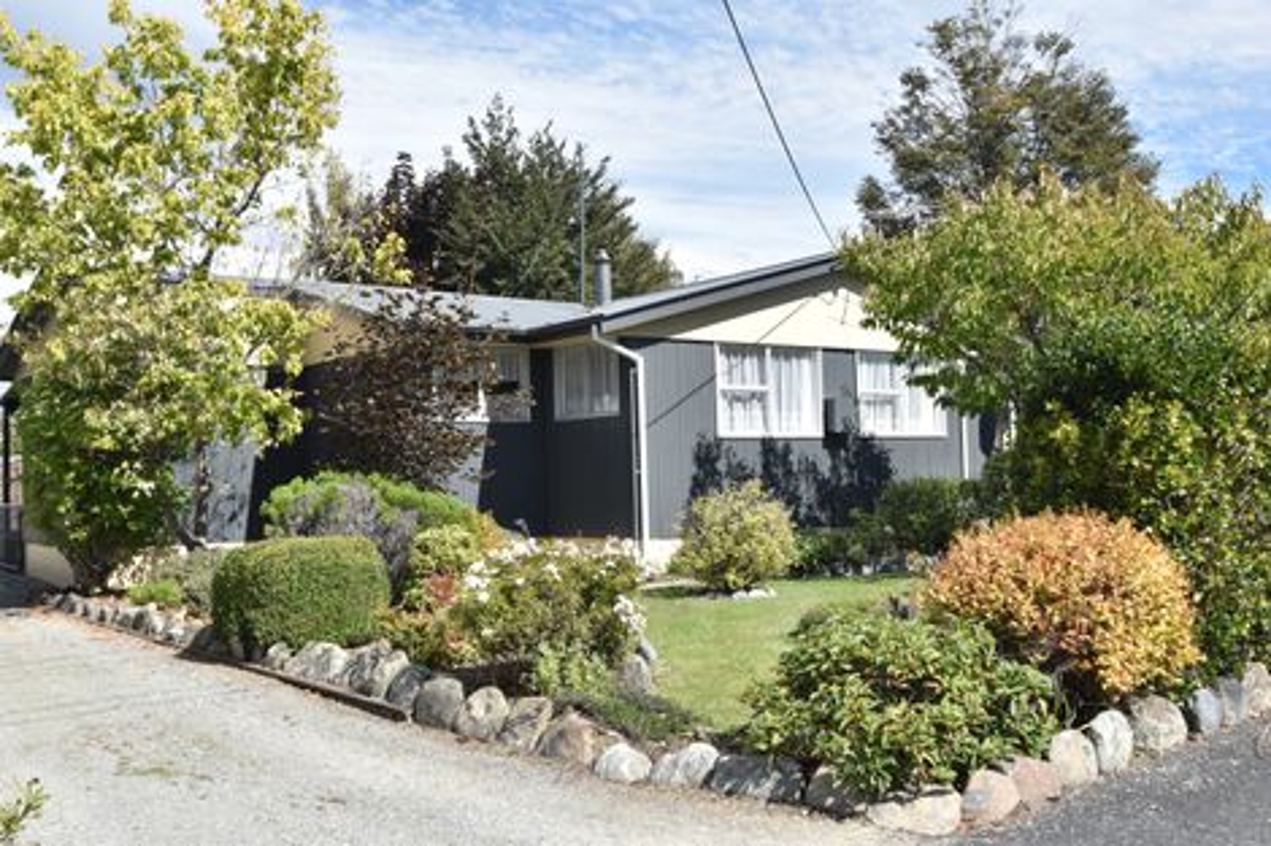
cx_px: 636
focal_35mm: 36
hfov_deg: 53.1
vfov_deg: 36.8
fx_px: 1270
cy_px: 423
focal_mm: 24
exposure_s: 1/400
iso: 200
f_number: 10
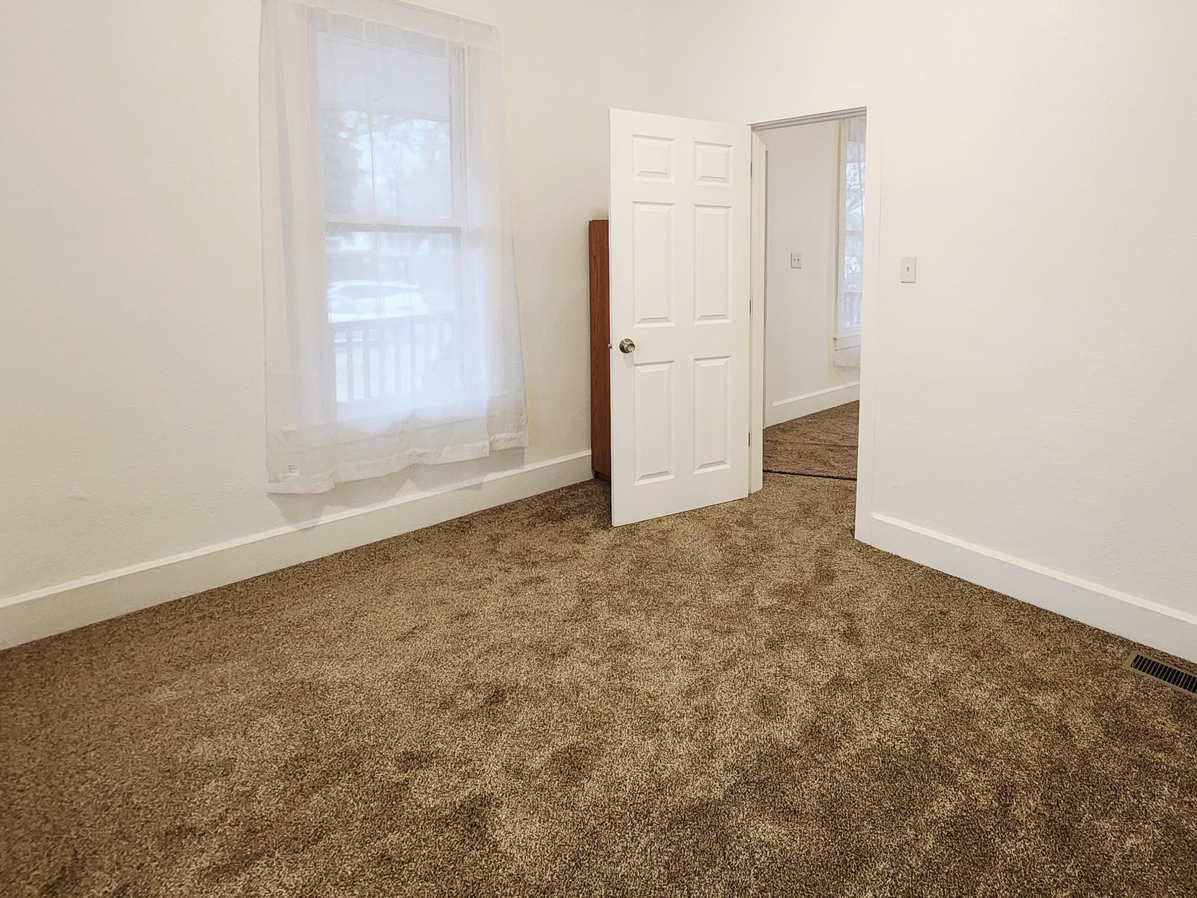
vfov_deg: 69.8
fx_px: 622
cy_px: 309
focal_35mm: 18
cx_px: 786
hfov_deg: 85.1
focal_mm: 2.2
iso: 320
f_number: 2.2
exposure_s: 1/60.2
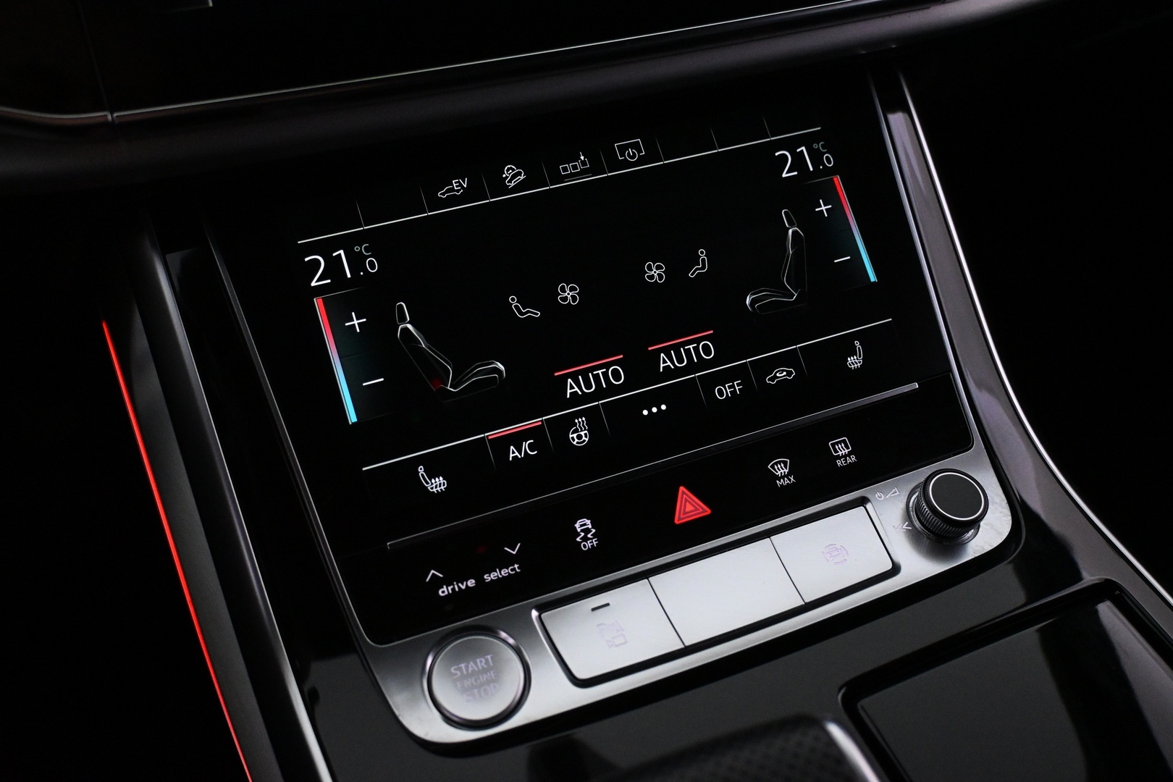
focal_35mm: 32
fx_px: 1051
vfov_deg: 40.8
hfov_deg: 58.3
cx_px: 586
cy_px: 391
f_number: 4
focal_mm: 21.5
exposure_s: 1/200
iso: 4000
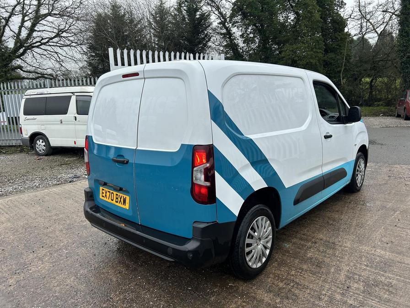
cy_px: 154
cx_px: 205
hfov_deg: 67.3
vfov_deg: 53.1
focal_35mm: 26
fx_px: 308
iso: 40
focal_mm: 5.7
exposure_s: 1/121
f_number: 1.5
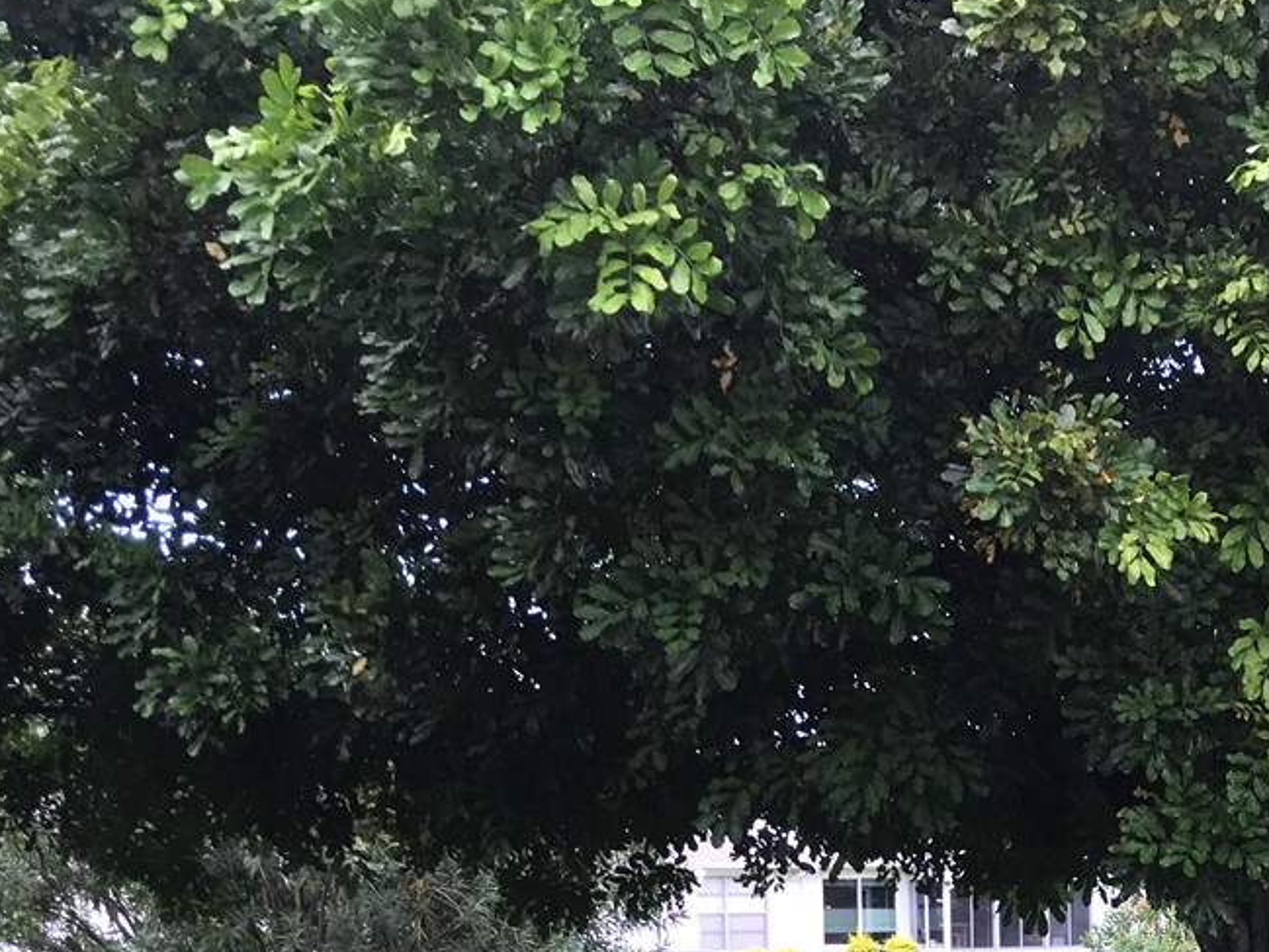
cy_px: 1114
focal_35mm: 69
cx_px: 1118
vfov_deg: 20.1
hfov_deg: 27.3
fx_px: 2530
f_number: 1.8
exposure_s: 1/289
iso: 20
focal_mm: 3.99
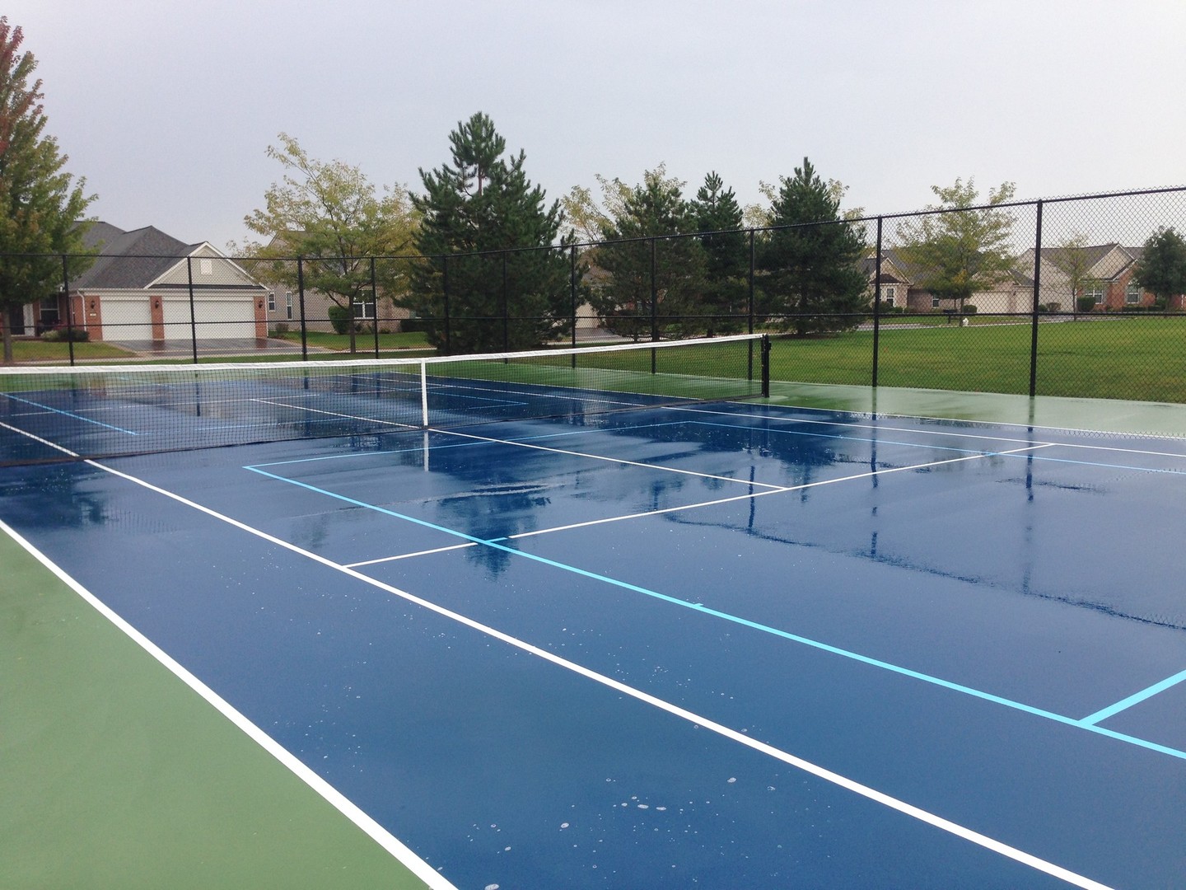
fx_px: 1131
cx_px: 593
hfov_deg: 55.4
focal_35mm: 33
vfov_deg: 42.9
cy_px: 445
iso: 50
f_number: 2.4
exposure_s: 1/276
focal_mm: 4.12
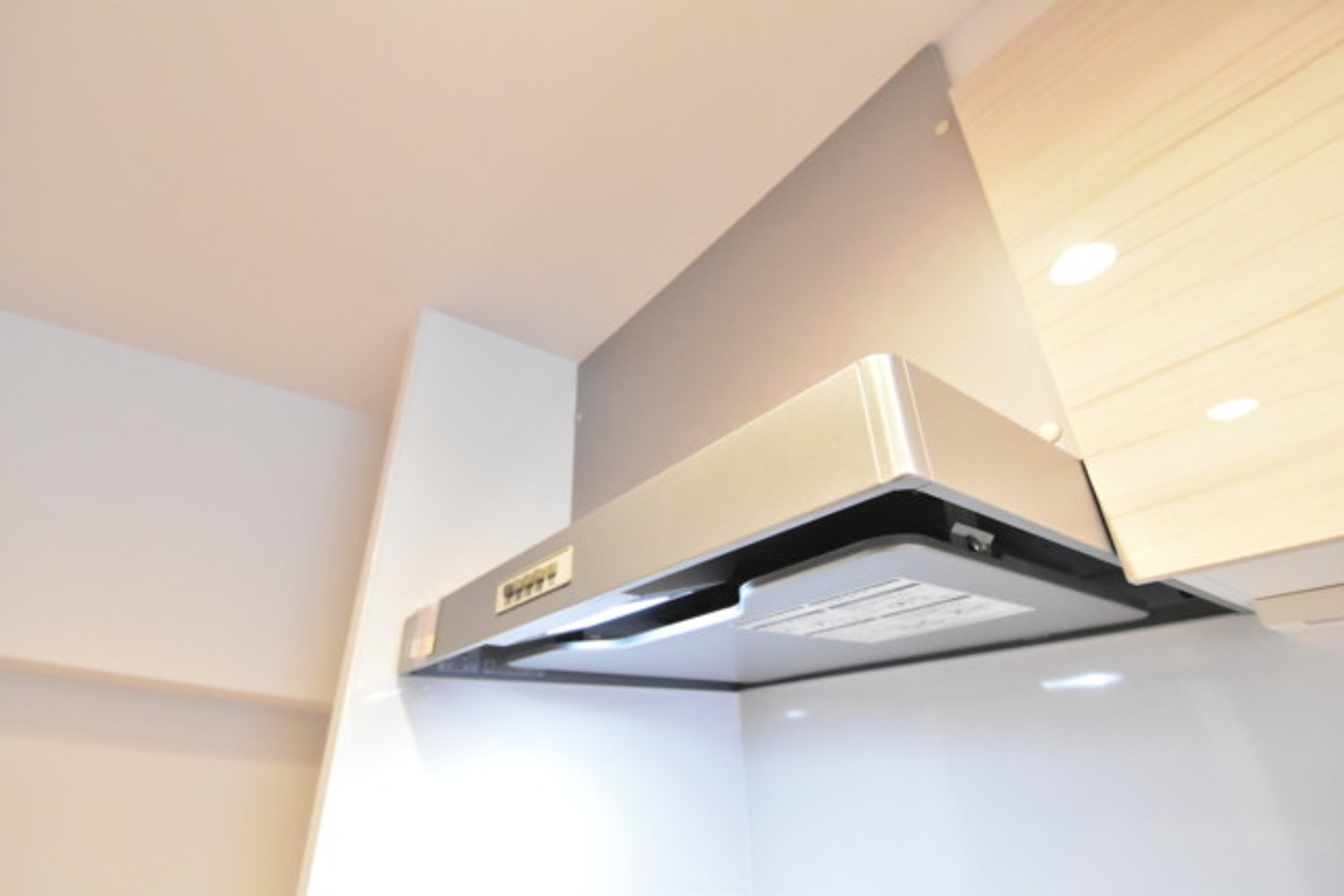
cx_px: 672
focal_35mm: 16
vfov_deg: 72.1
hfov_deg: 95.0
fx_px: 616
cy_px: 448
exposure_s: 1/100
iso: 6400
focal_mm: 11
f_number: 5
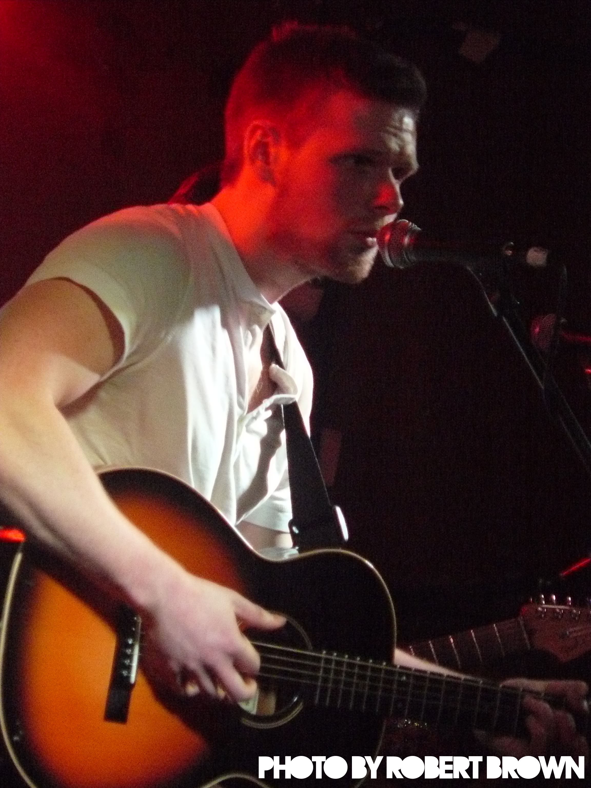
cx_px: 296
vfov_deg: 6.8
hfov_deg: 5.1
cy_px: 394
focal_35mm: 292
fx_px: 6647
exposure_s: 1/20
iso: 800
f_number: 3.3
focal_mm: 48.6
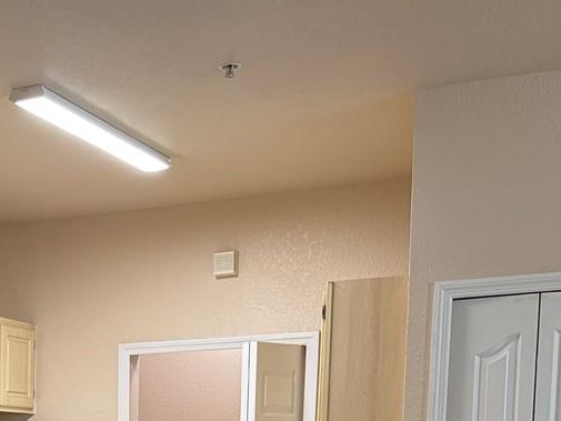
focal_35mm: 76
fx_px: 1232
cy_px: 654
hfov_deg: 24.3
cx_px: -26
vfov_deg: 17.3
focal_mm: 6.76
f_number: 1.78
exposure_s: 1/60
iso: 250
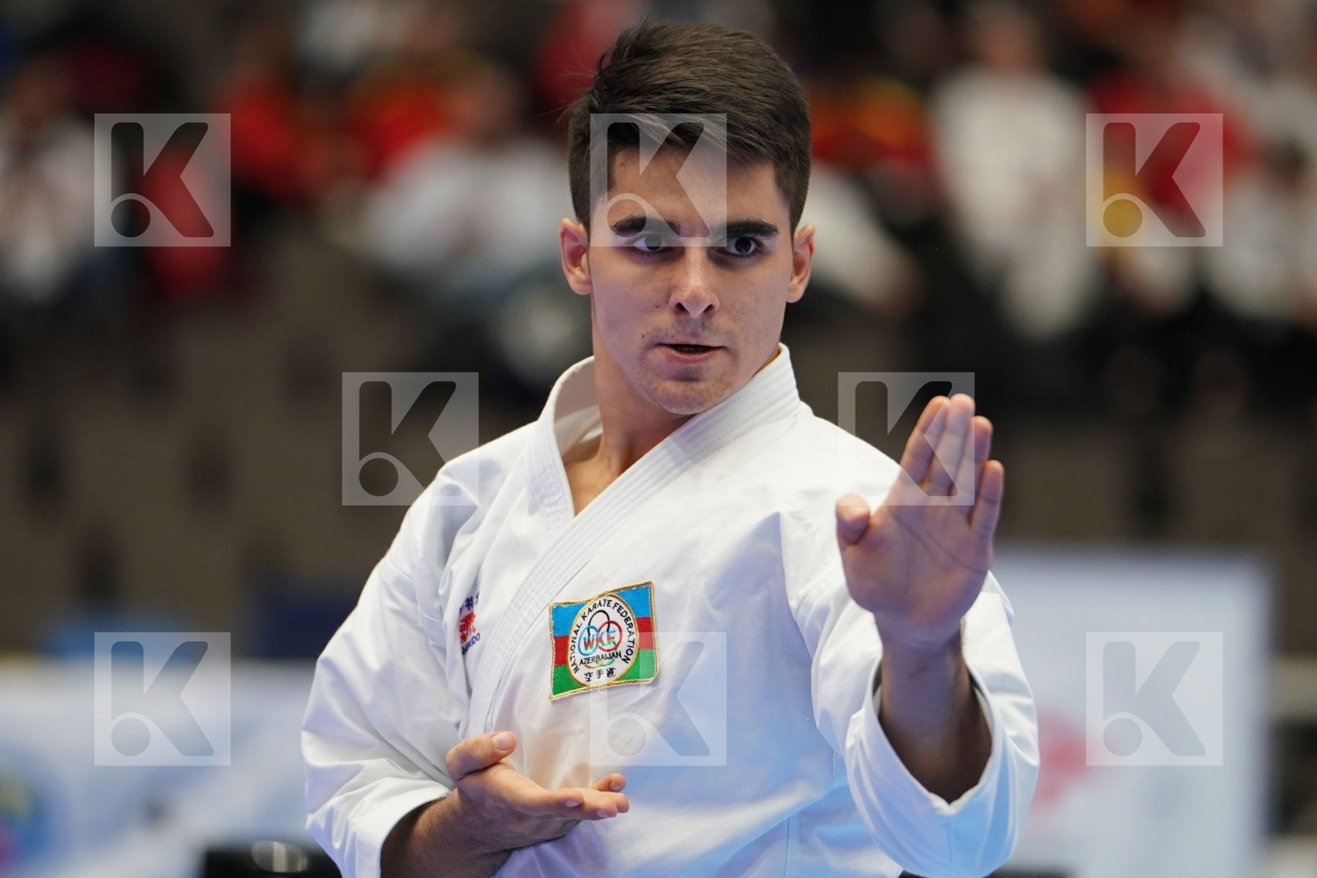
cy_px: 439
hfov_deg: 6.9
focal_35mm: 300
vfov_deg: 4.6
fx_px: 10974
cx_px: 658
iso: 1600
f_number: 2.8
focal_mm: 200
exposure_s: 1/500
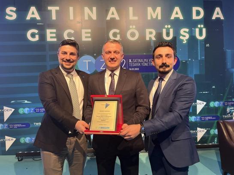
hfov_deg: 67.3
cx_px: 117
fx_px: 176
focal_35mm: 26
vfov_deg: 53.1
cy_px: 88
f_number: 1.6
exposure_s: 1/120
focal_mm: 5.1
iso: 125
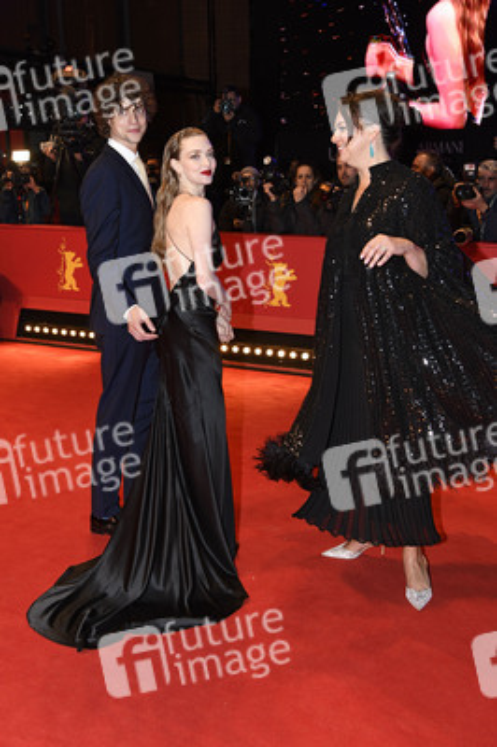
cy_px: 374
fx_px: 788
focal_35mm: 38
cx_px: 248
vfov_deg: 50.7
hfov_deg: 35.0
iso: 1250
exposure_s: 1/250
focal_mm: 38
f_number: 5.6
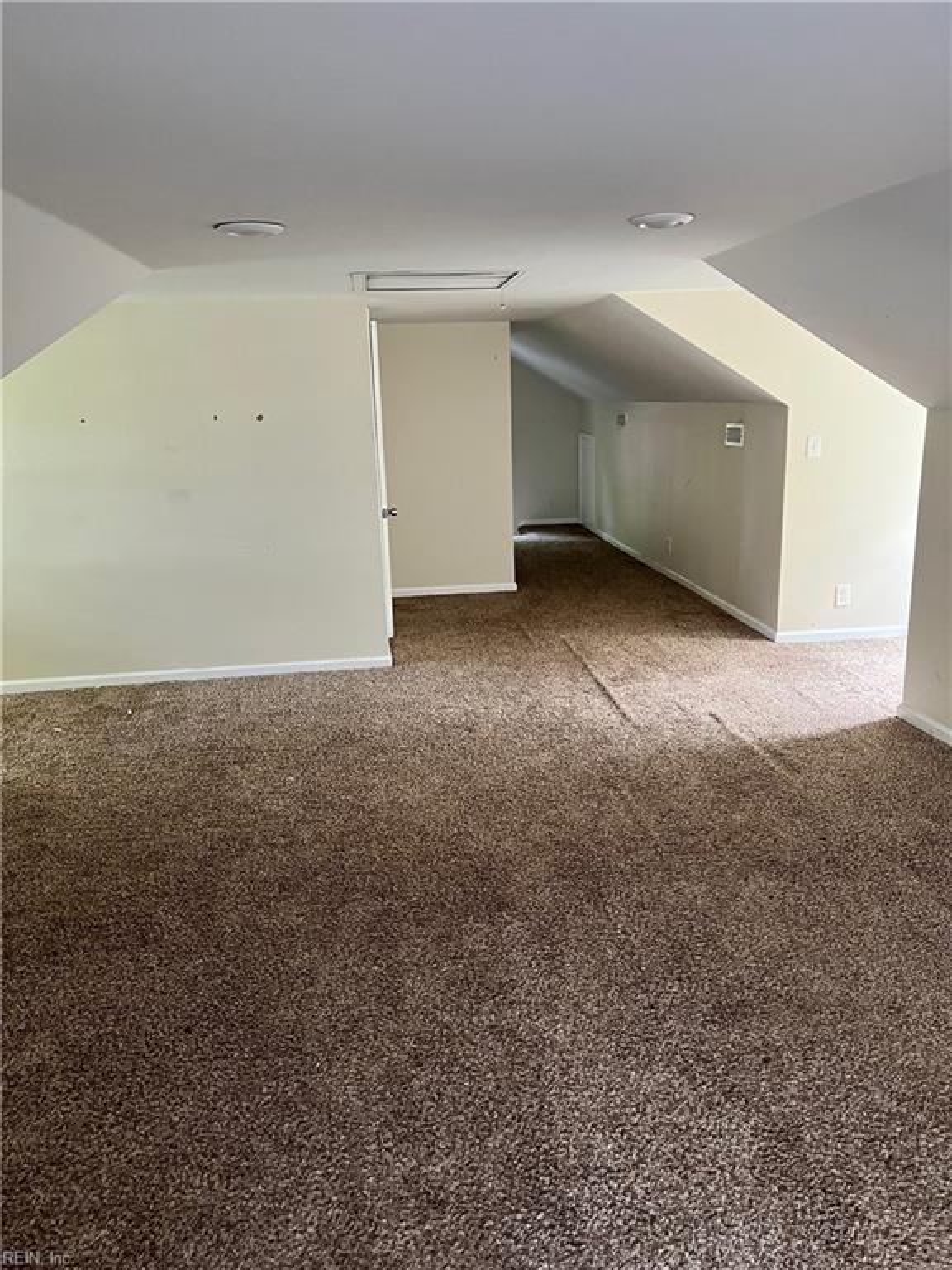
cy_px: 635
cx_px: 476
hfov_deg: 53.1
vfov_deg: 67.3
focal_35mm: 26
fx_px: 953
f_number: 1.5
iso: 320
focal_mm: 5.7
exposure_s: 1/60
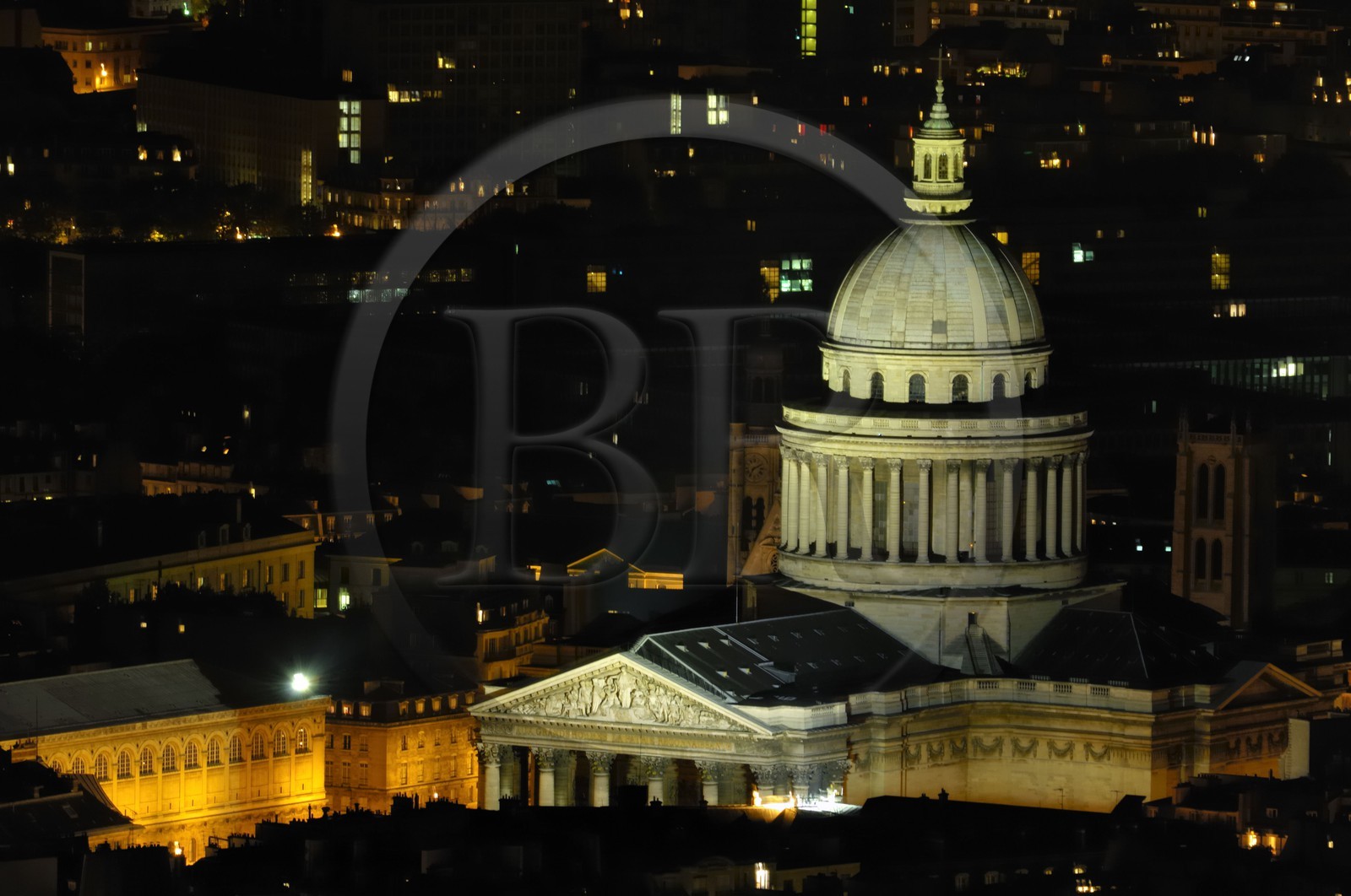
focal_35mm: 450
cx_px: 676
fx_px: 16863
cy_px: 448
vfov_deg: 3.0
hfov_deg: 4.6
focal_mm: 300
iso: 100
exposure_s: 6
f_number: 8
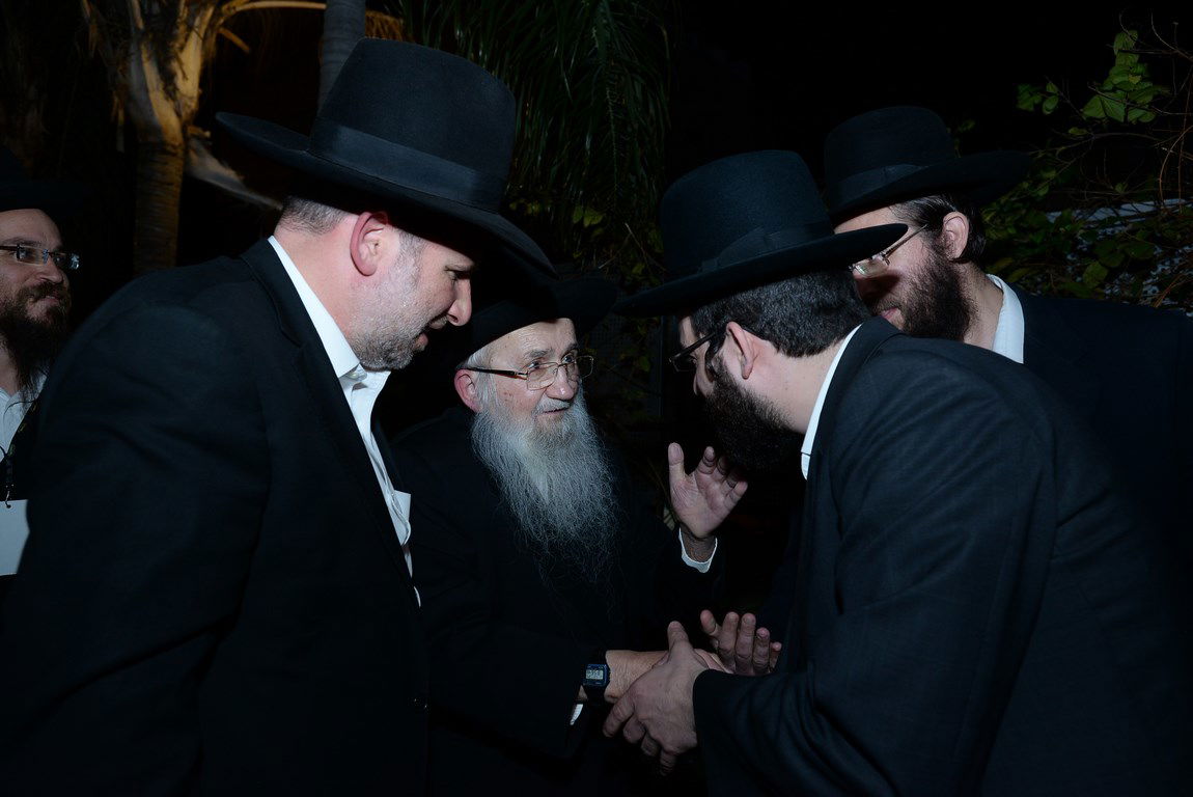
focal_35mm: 25
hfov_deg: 71.5
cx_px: 596
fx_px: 829
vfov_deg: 51.3
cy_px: 398
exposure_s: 1/80
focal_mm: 25
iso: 1000
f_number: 4.5
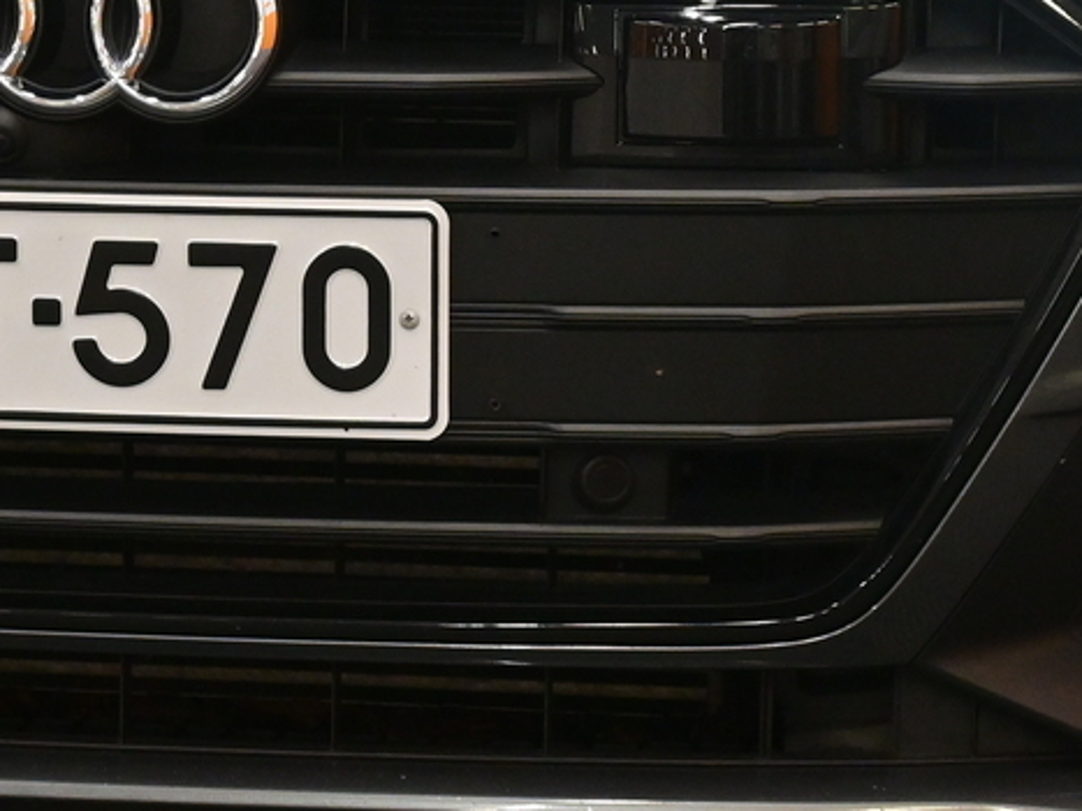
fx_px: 5625
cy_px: 218
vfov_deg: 8.2
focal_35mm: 180
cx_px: 250
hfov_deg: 11.0
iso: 1250
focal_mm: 36
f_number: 6.3
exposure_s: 1/100
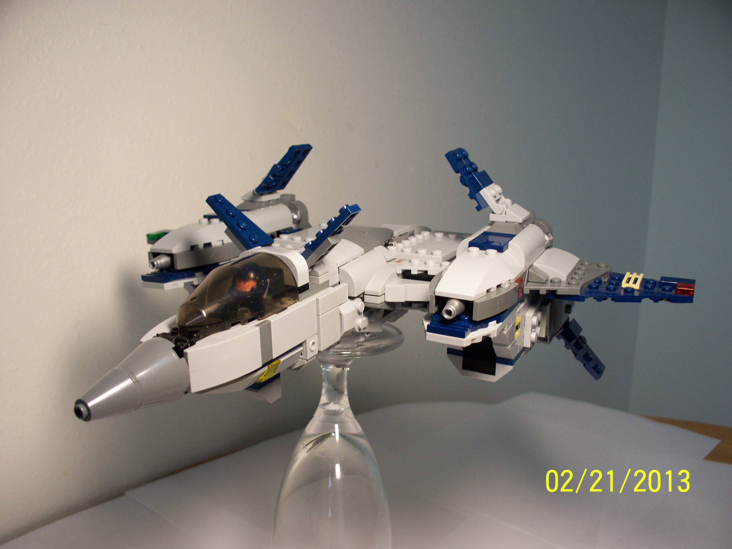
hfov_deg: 51.4
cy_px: 274
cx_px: 366
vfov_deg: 39.7
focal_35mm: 36
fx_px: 761
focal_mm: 7.54
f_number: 2.8
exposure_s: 1/60
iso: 125
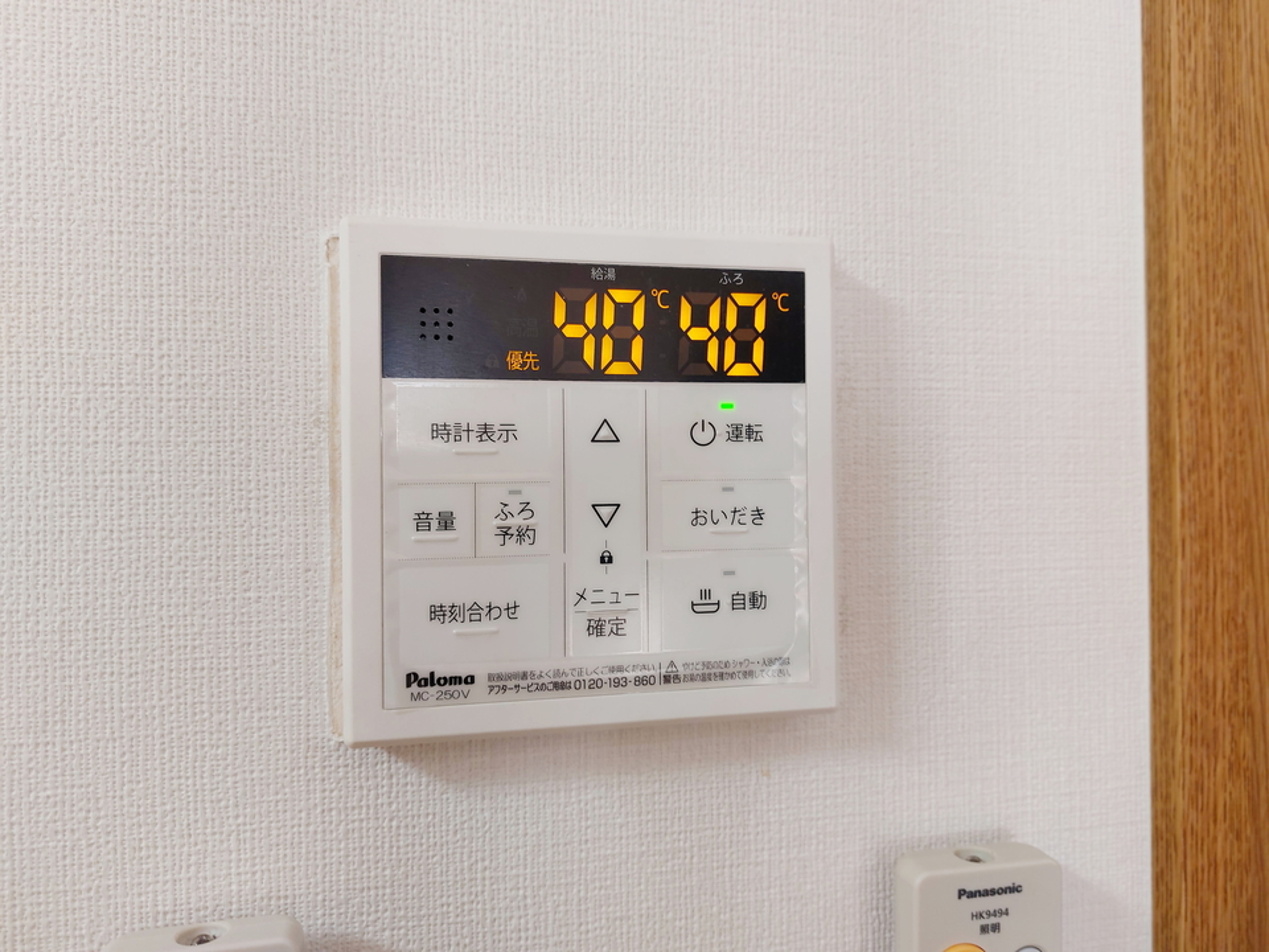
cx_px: 634
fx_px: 880
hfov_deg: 71.6
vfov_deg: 56.8
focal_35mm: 24
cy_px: 476
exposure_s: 1/24
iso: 40
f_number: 1.8
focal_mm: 5.23
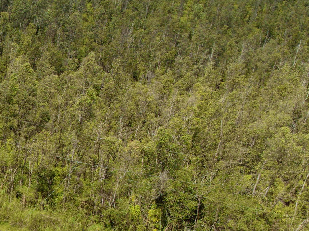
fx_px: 749
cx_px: -147
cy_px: 300
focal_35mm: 84
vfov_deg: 16.6
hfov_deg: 20.2
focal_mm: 12.29
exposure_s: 1/320
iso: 100
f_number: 5.6
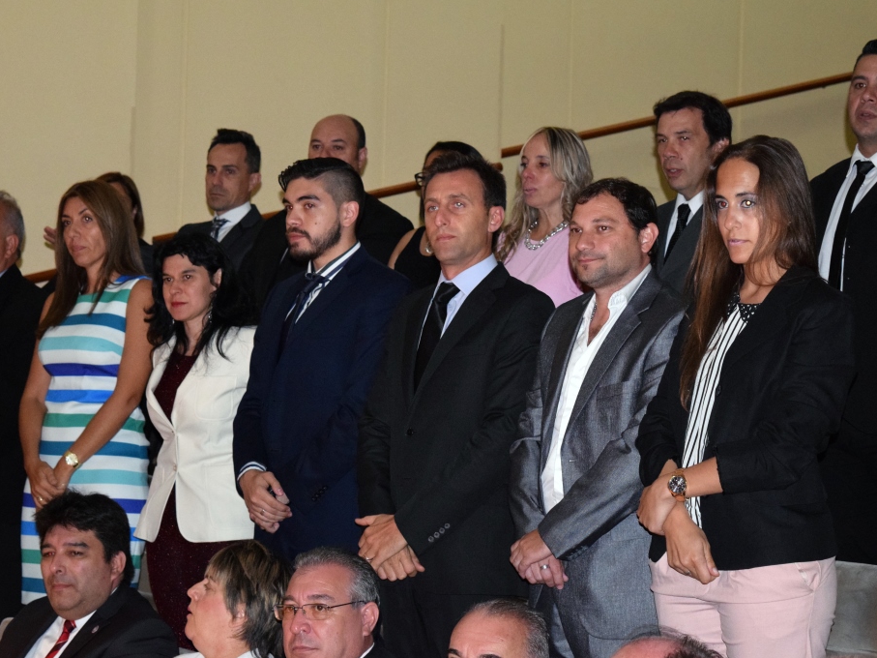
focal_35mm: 90
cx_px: 396
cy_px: 329
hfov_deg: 21.9
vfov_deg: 16.5
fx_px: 2268
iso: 3200
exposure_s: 1/60
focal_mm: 55
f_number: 5.6
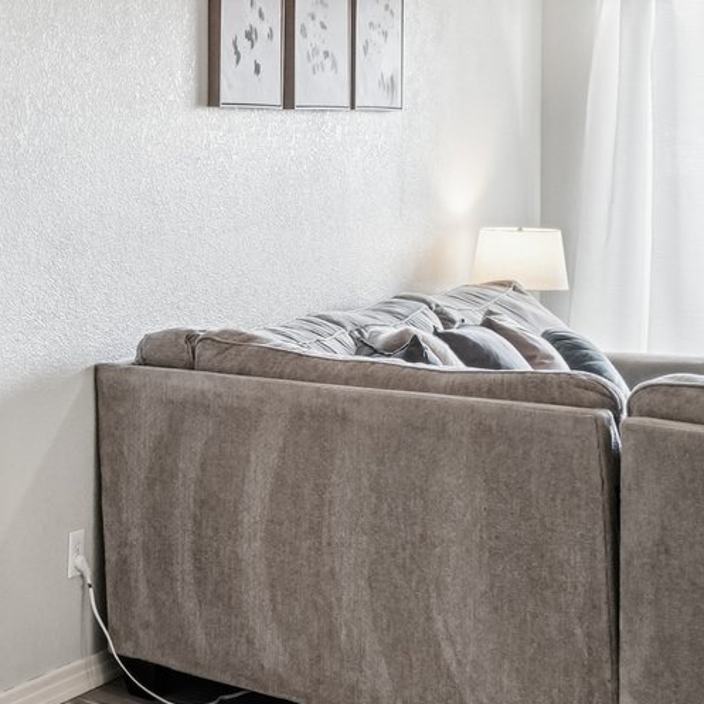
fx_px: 1329
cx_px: -620
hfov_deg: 19.9
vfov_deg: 29.1
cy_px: 151
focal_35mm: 58
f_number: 8
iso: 400
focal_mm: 11
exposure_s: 1/4
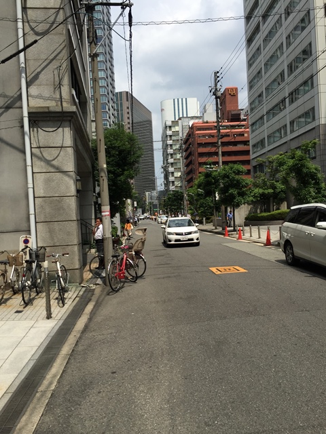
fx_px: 364
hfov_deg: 48.2
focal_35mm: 29
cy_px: 217
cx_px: 163
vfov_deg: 61.7
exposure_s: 1/2475
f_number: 2.2
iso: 32
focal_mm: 4.15
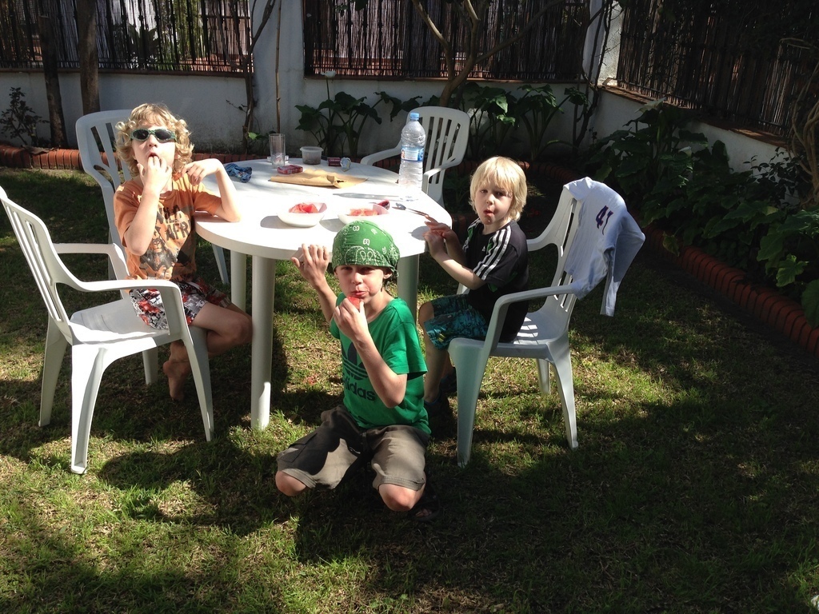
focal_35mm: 33
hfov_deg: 55.4
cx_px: 410
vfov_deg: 42.9
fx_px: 781
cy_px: 307
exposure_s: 1/874
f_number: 2.4
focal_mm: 4.12
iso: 50
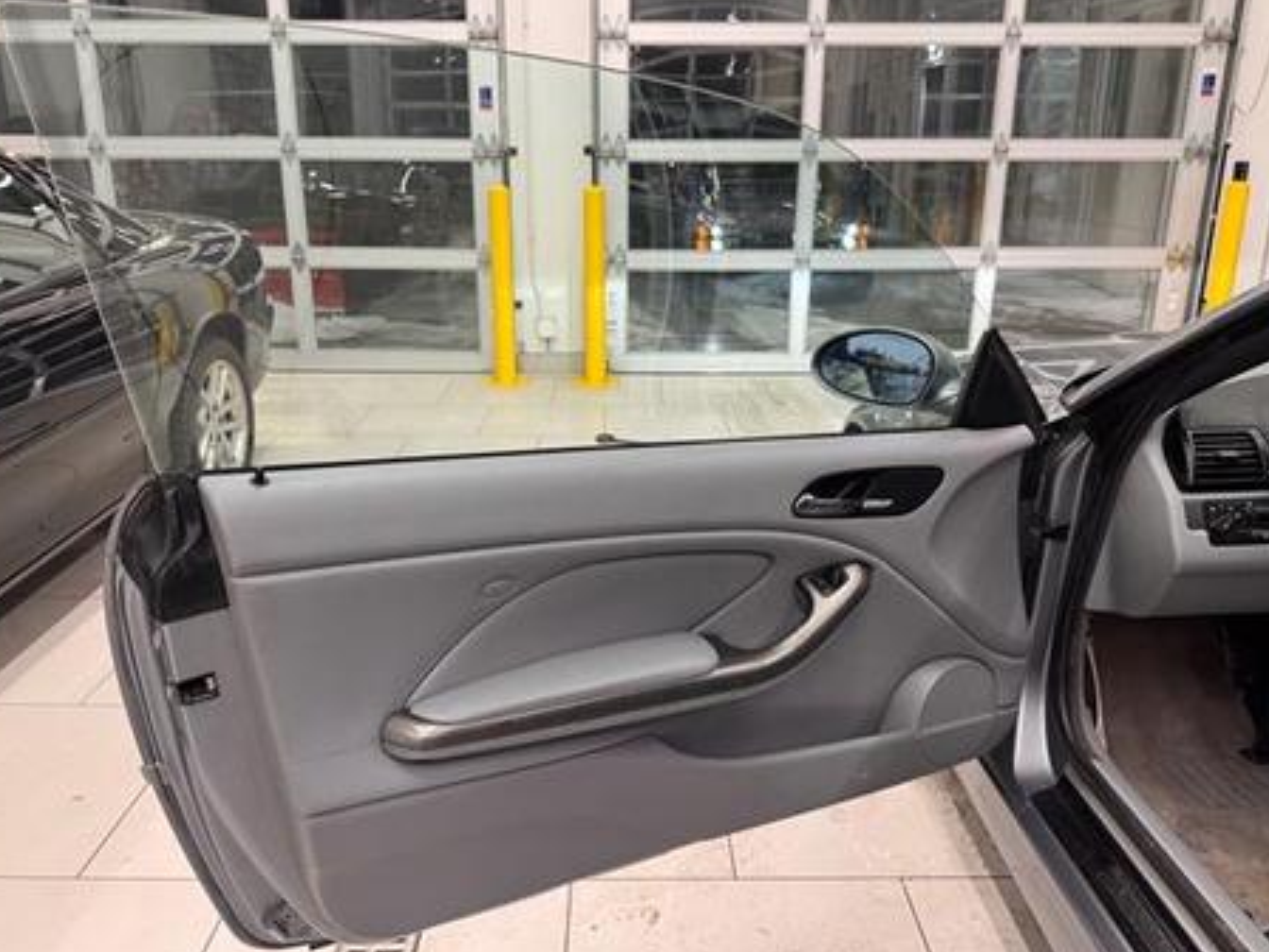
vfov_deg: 51.3
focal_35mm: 27
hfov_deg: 65.3
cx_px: 629
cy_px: 459
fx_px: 990
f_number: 1.78
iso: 160
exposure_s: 1/120
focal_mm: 6.76
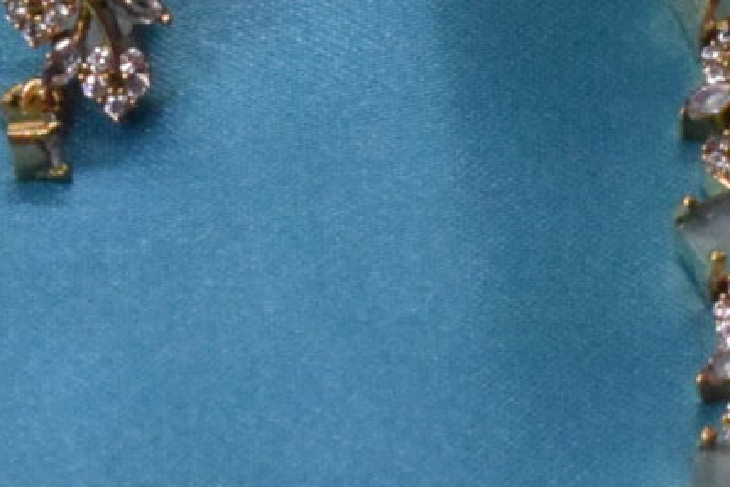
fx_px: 6305
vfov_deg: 4.4
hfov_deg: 6.6
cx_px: -264
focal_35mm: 311
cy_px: 253
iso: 6400
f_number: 11
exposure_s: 1/60
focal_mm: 35
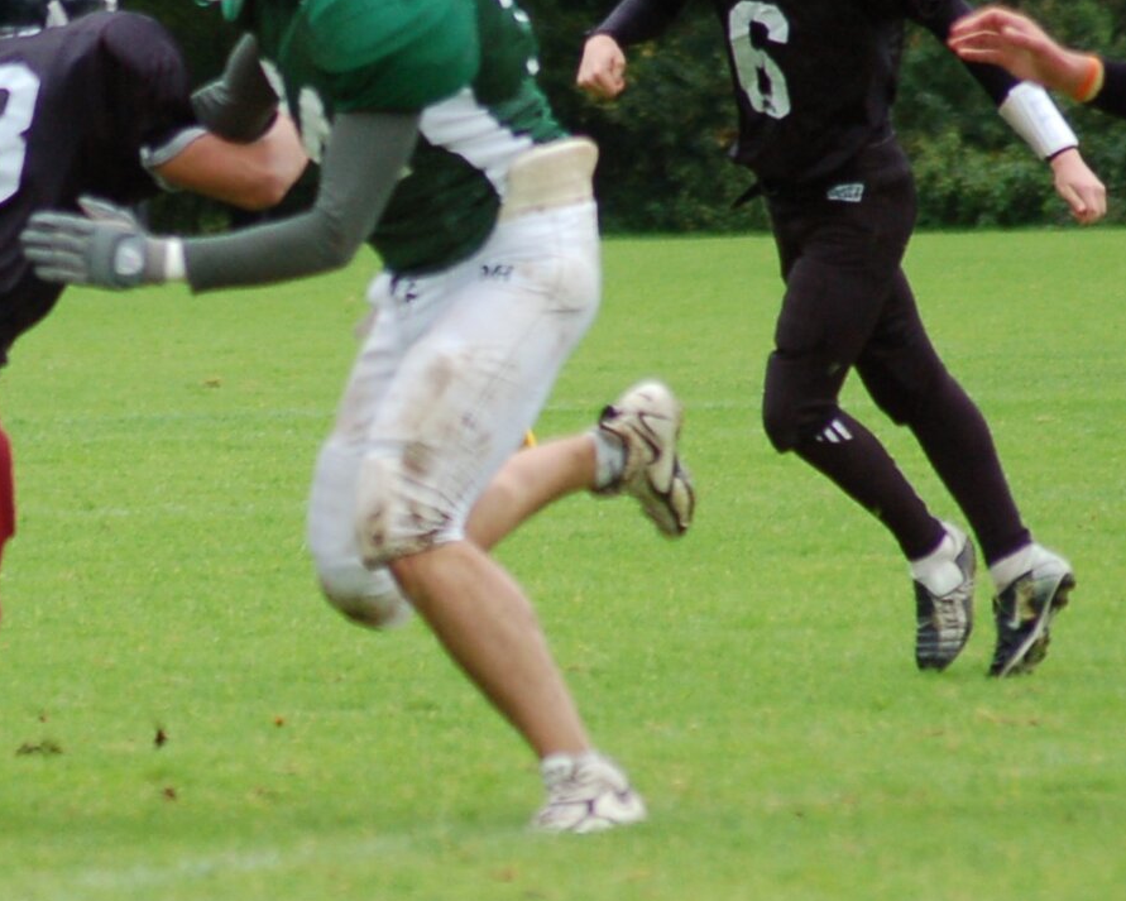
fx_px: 19664
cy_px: 370
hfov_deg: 3.3
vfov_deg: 2.6
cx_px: 250
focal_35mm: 590
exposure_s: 1/500
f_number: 4.8
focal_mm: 170
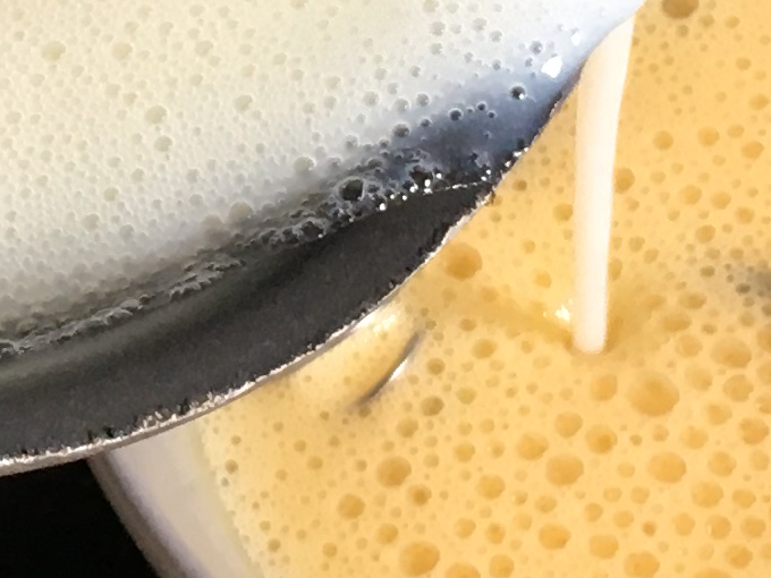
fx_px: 3831
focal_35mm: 172
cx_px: 90
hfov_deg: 11.4
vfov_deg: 8.6
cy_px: 182
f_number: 2.2
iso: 50
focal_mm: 4.15
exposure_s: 1/33
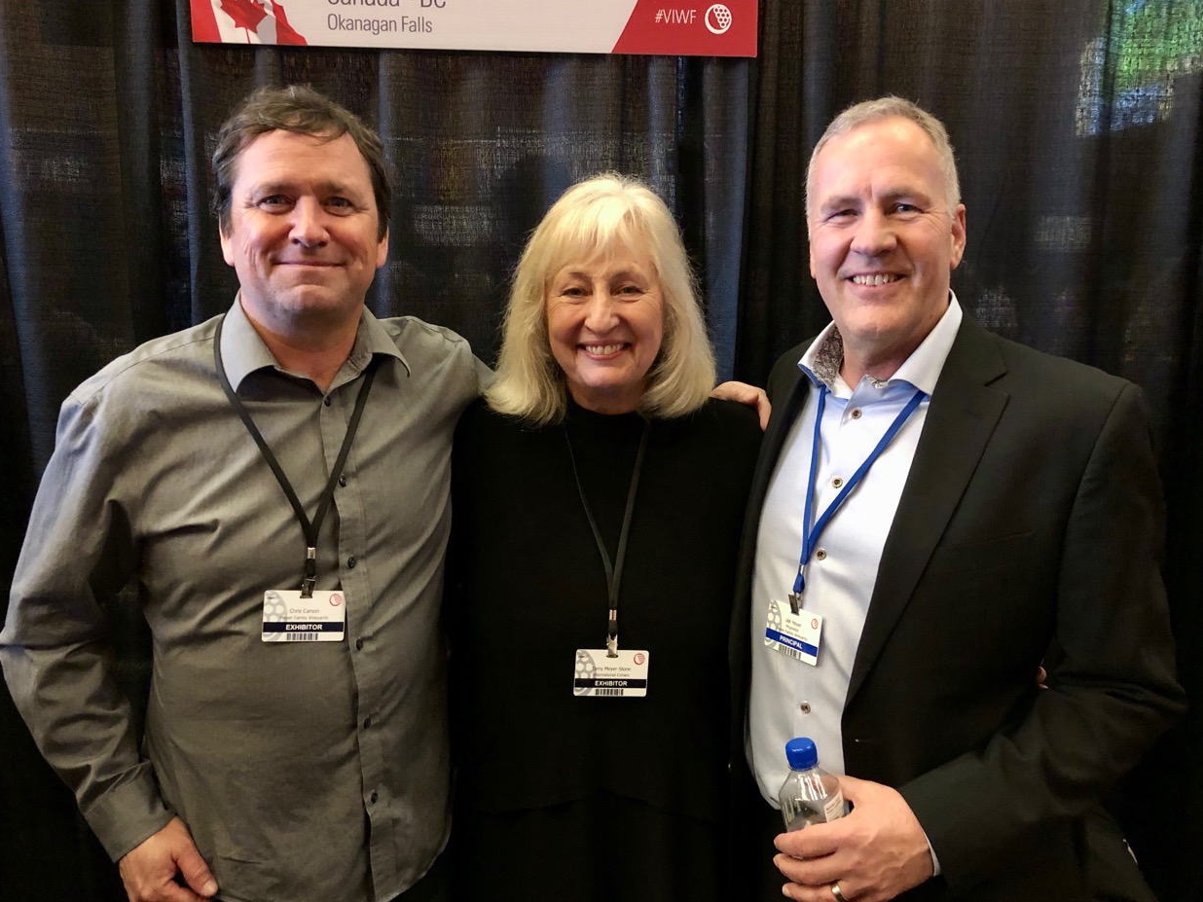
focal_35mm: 29
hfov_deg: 61.7
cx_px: 594
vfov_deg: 48.2
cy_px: 451
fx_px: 1008
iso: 100
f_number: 1.8
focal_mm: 3.99
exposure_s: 1/4
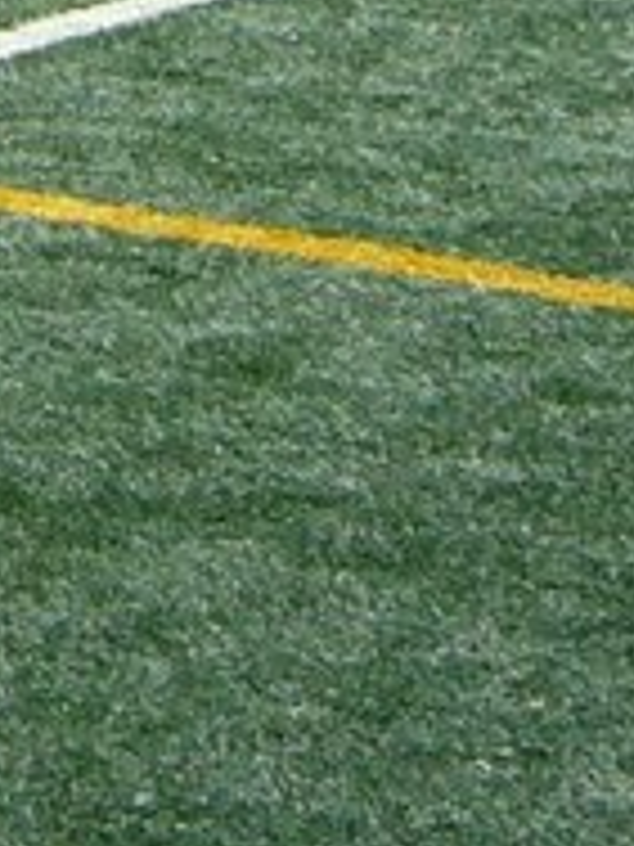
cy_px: -580
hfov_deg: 7.3
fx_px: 4542
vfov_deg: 10.1
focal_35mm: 186
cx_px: -1048
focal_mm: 5.2
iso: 80
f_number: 2.8
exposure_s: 1/1000
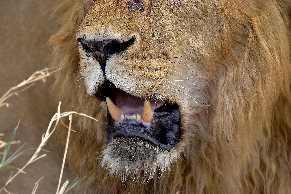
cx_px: 146
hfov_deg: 2.7
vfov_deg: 1.8
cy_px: 97
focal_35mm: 750
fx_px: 6062
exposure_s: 1/400
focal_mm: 500
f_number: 5.6
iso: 400
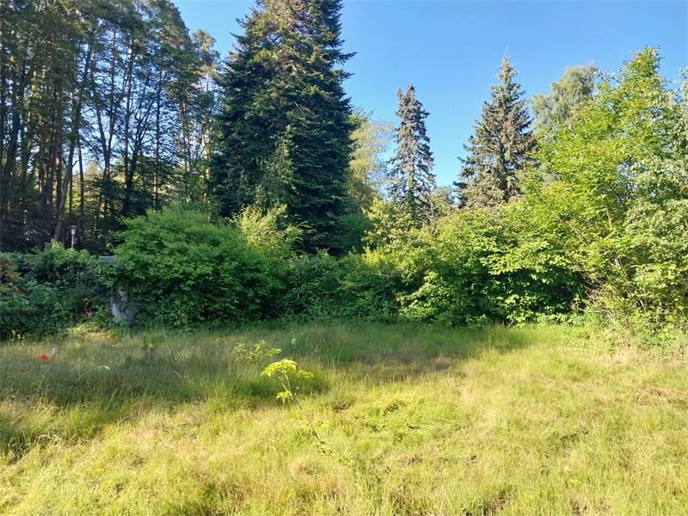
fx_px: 517
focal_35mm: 26
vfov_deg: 53.1
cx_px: 344
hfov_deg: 67.3
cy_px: 258
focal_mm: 4
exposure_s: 1/165
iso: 20
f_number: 1.8
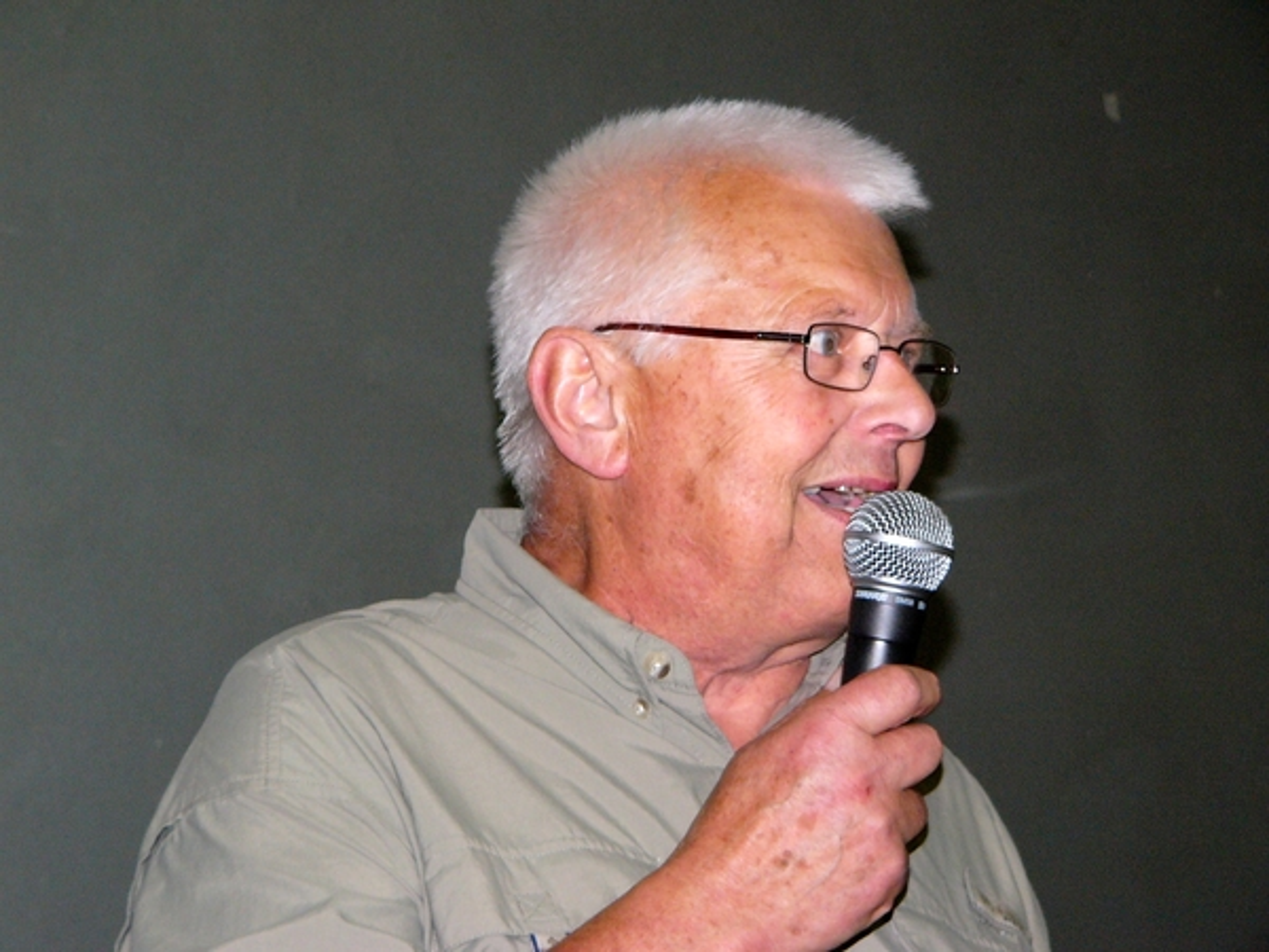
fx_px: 4656
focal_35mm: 127
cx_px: 634
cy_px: 476
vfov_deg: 11.7
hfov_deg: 15.5
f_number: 2.8
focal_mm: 21.1
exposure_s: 1/60
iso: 200
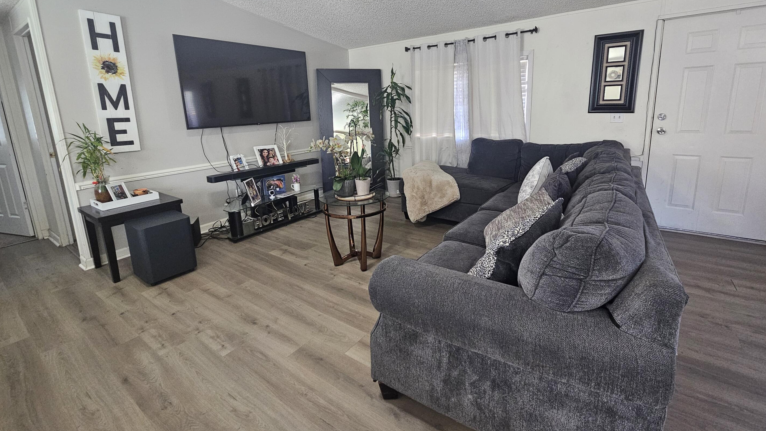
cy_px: 175
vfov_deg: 69.9
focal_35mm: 15
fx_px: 305
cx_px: 396
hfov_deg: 103.0
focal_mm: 2.2
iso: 400
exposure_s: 1/60
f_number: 2.2
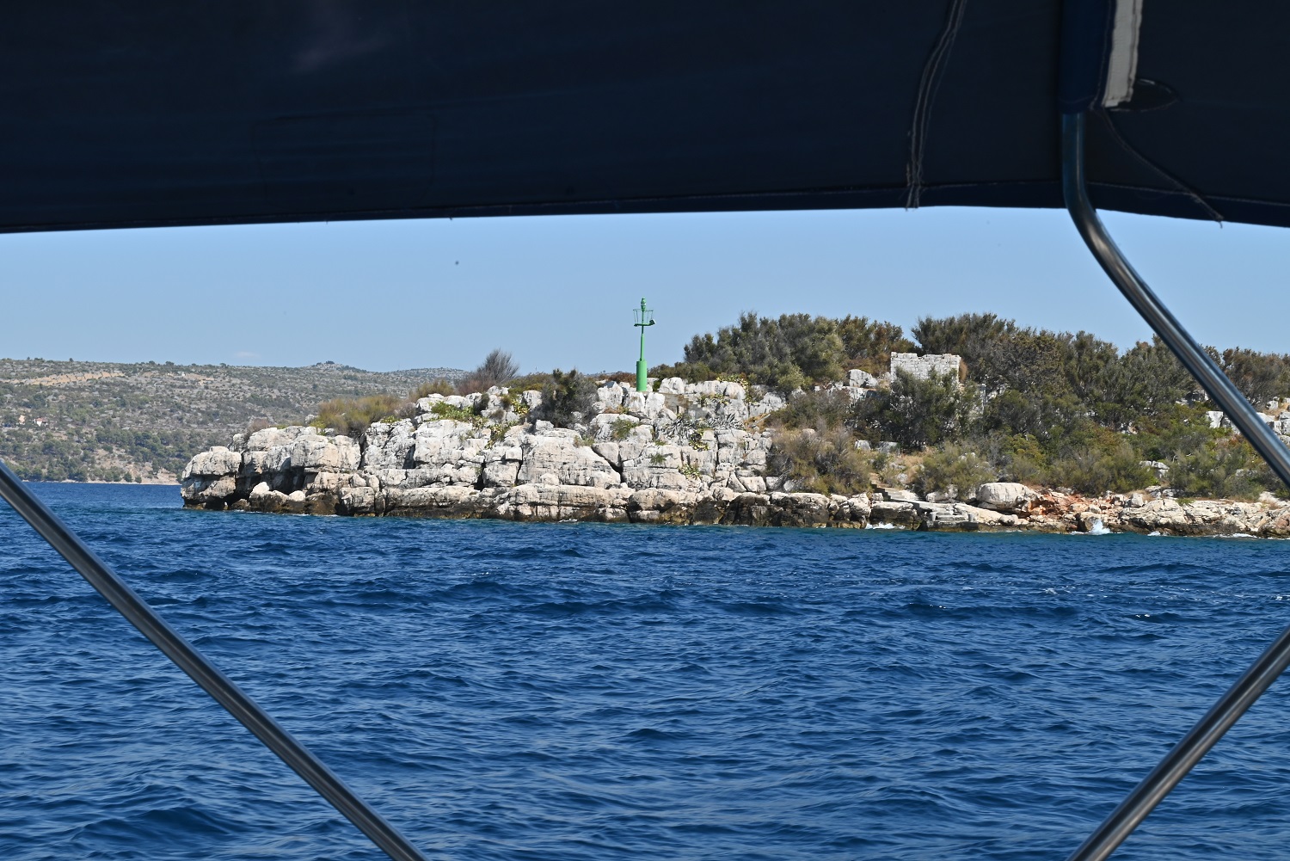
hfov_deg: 28.8
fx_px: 2509
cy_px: 430
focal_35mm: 70
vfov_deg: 19.5
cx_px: 645
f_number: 29
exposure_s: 1/80
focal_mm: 70
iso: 220
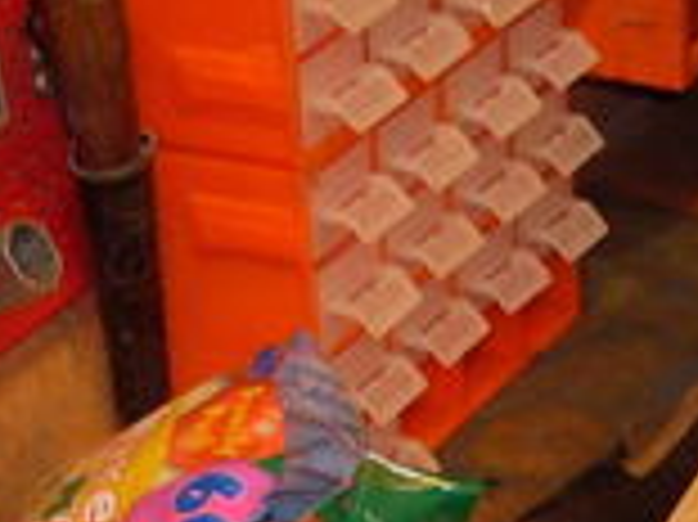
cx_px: 932
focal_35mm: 157
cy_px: 1071
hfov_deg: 12.2
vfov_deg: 8.9
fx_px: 3163
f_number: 2.8
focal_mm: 6.3
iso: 100
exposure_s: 1/45
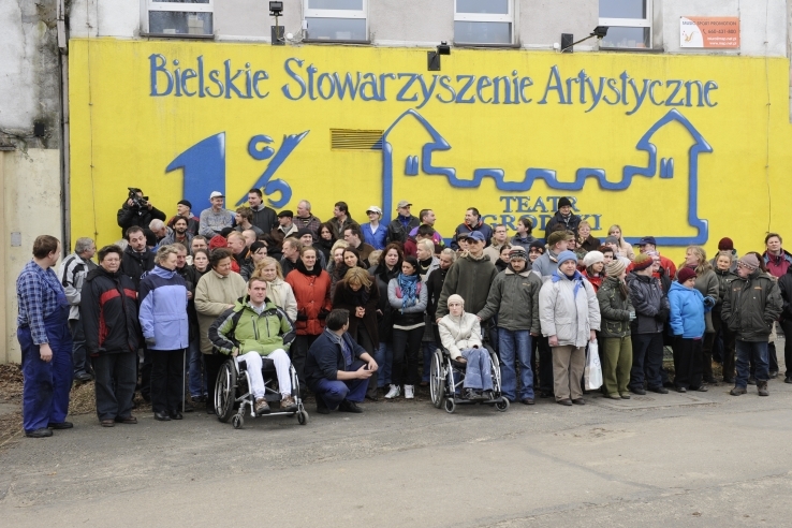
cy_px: 255
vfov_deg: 34.2
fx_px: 858
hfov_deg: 49.5
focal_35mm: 39
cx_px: 416
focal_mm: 36
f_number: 8
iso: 800
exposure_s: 1/250
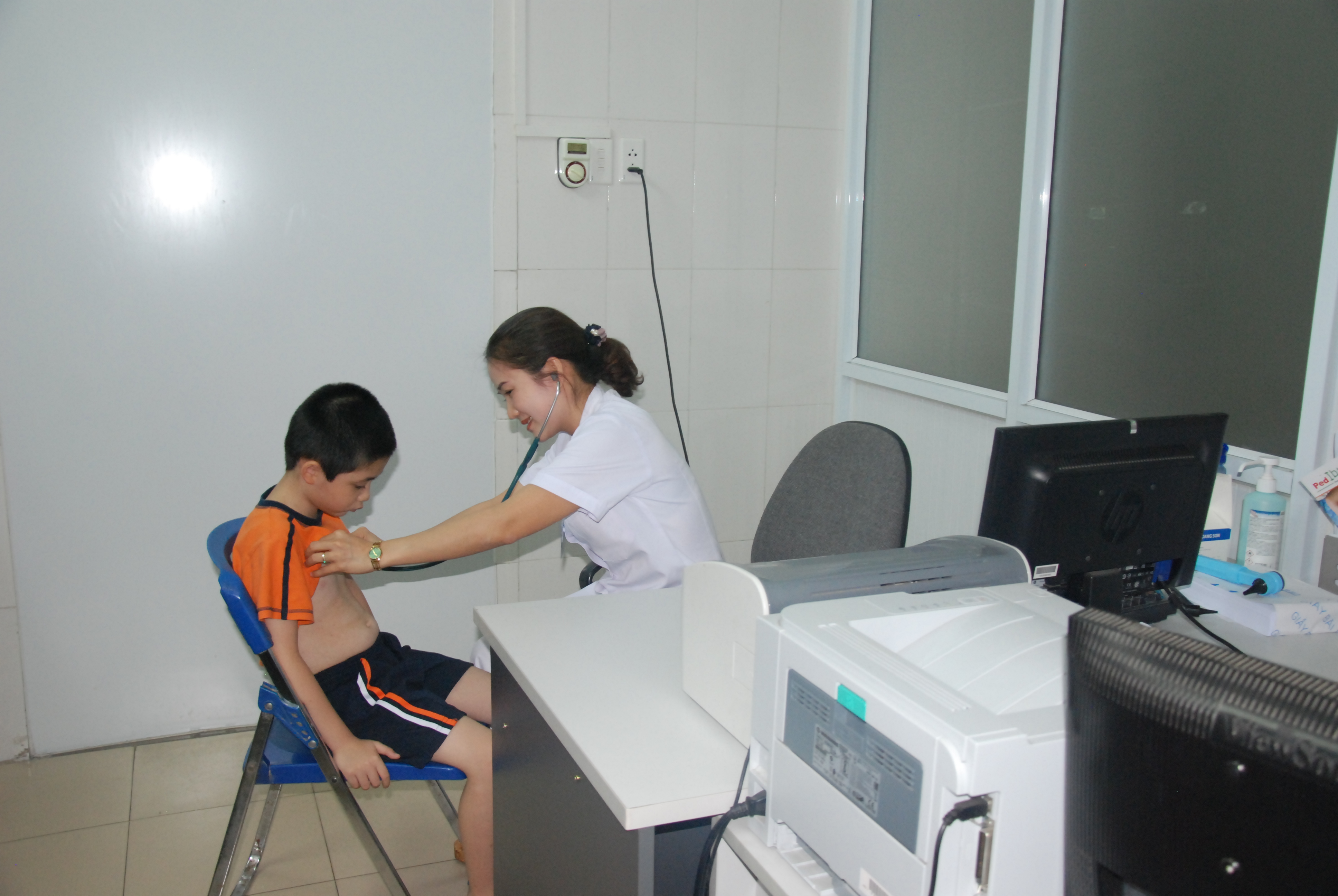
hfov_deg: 57.2
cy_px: 448
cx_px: 669
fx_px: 1228
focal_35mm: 33
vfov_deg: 40.1
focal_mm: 22
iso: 1000
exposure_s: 1/60
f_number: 5
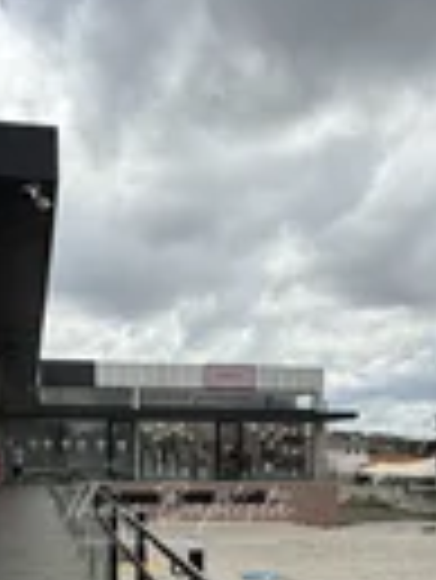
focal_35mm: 42
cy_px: 513
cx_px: 175
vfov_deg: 41.5
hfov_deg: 34.3
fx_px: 704
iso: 50
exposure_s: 1/2092
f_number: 2.2
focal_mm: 2.22
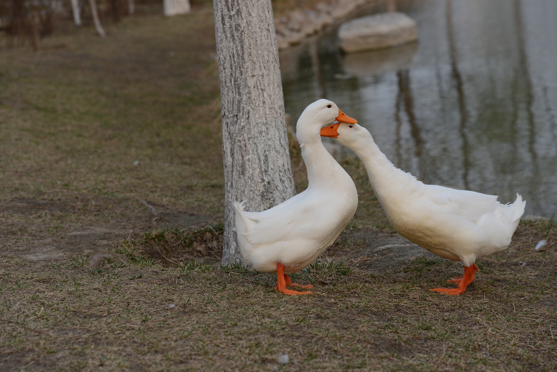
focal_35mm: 85
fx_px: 1316
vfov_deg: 16.1
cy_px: 186
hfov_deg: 23.9
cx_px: 278
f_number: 4.5
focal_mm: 85
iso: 640
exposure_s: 1/800
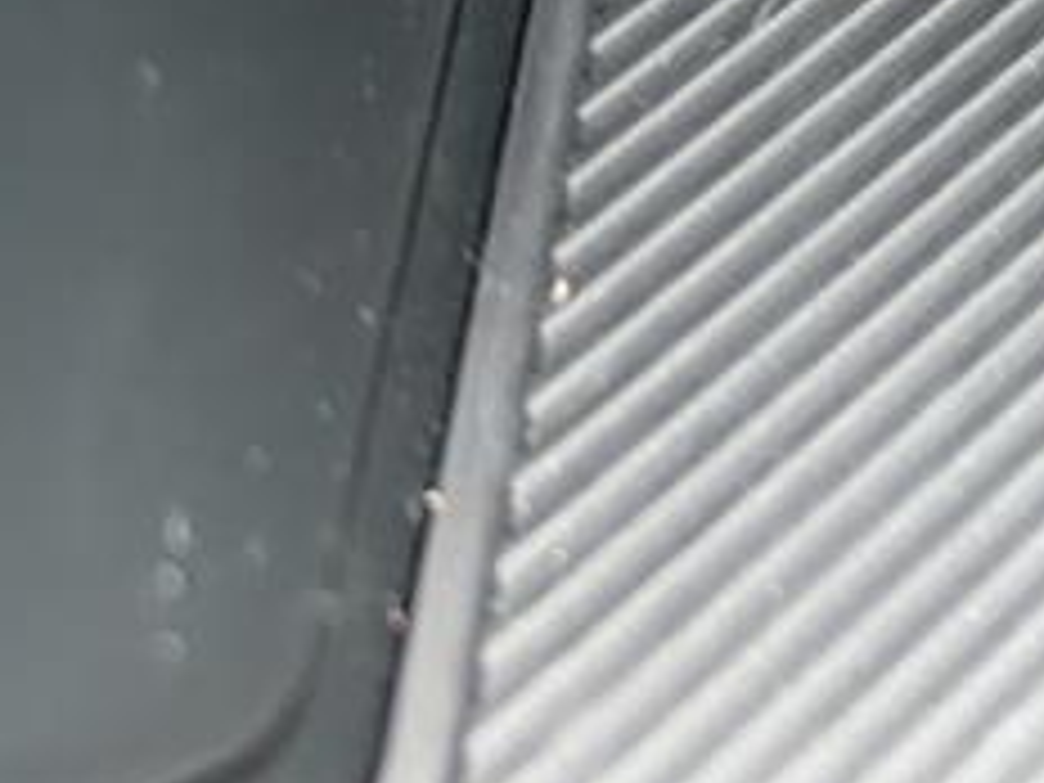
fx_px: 3197
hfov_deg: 15.0
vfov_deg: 12.0
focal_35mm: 106
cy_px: -922
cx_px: 2115
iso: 1026
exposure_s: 1/476
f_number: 1.68
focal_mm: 6.9
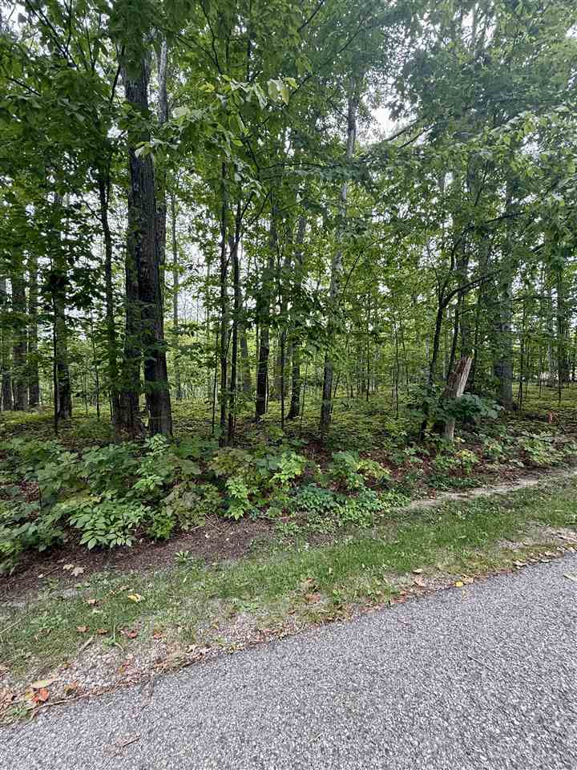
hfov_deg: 85.7
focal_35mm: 14
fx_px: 311
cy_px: 385
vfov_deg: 102.1
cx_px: 288
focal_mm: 2.22
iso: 64
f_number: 2.2
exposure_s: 1/106
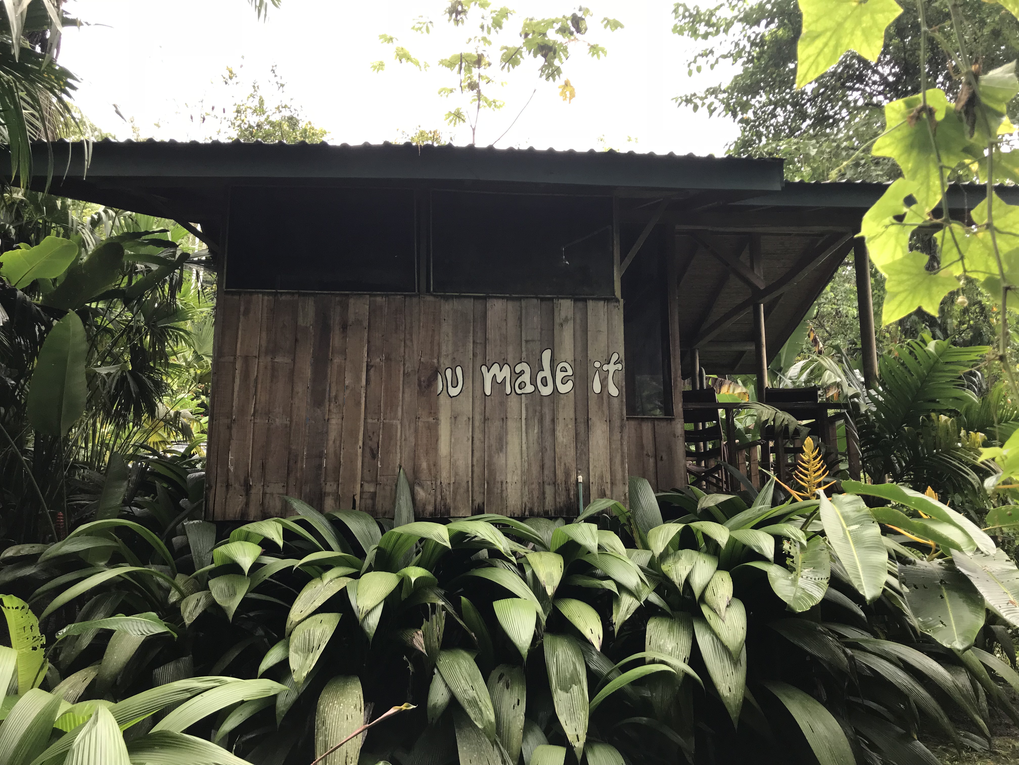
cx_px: 510
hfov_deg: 63.4
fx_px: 824
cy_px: 382
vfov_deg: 49.7
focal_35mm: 28
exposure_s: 1/120
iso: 32
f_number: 1.8
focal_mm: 3.99
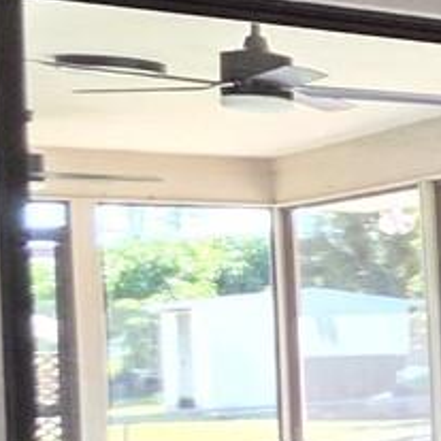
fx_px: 1283
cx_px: 1504
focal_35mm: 89
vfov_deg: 19.4
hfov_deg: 9.9
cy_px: 334
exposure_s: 1/120
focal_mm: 2.2
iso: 100
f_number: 1.9
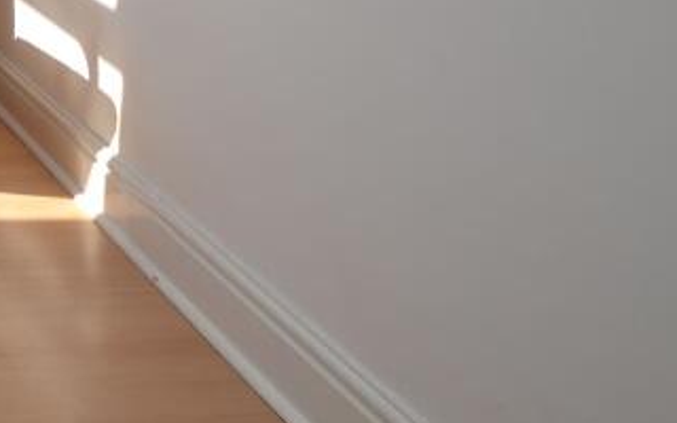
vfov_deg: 23.2
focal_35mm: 49
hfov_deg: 28.4
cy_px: -132
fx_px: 904
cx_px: -315
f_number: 6.3
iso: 100
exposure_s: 1/160
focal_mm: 10
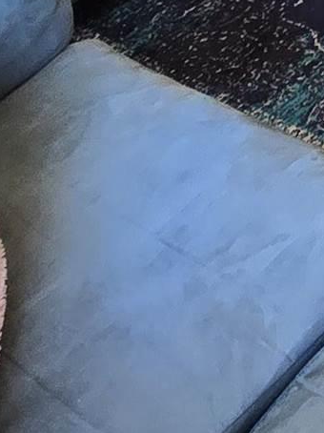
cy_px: -588
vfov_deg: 14.7
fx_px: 1099
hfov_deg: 11.6
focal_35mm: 88
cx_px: 909
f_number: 2.2
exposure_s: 1/60
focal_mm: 2.2
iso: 250
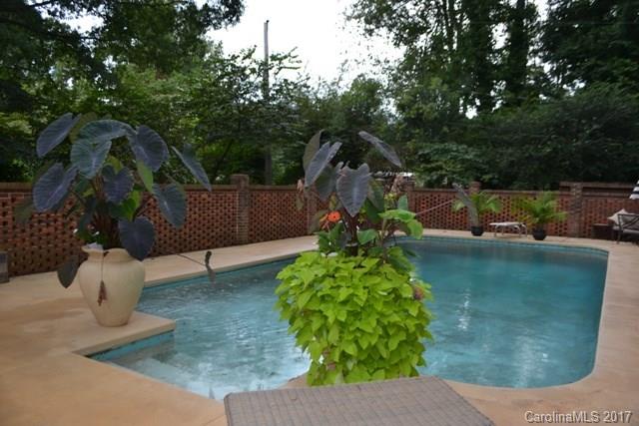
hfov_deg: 67.4
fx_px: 479
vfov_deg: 48.0
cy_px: 213
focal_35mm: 27
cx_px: 320
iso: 100
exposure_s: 1/125
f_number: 4
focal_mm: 18
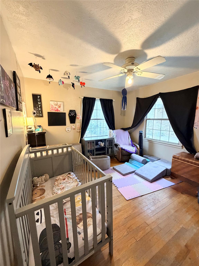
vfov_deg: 102.1
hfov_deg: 85.7
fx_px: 107
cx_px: 100
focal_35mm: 14
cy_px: 133
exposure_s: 1/60
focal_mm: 2.22
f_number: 2.2
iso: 500
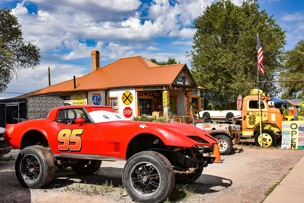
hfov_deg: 50.7
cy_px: 102
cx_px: 152
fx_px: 321
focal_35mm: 38
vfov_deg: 35.1
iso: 160
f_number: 11
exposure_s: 1/200
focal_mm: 38
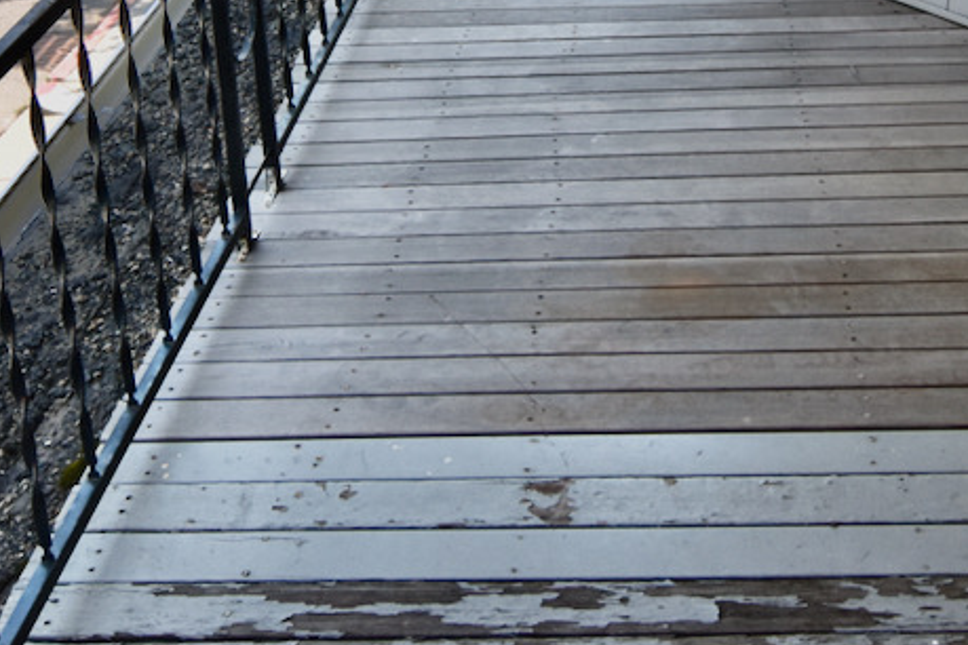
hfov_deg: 36.3
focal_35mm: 54
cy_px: -103
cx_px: 641
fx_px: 1462
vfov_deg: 23.1
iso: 450
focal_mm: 13
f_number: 8
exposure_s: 1/500
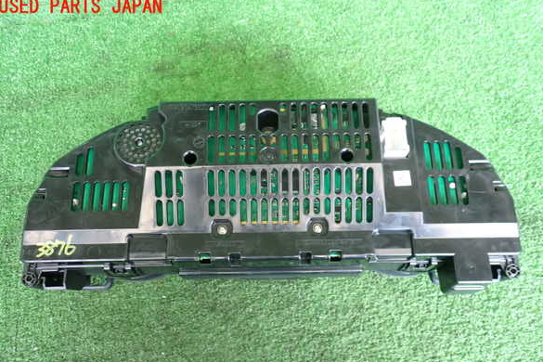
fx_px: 483
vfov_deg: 41.0
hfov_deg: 58.7
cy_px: 204
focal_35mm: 32
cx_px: 272
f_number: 2.3
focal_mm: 5.4
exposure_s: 1/30
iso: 400
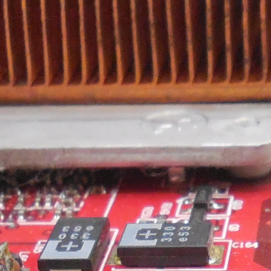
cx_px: 328
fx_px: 1001
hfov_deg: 14.9
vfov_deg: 14.9
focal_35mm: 113
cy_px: 332
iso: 800
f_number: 3.5
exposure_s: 1/160
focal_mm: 4.6
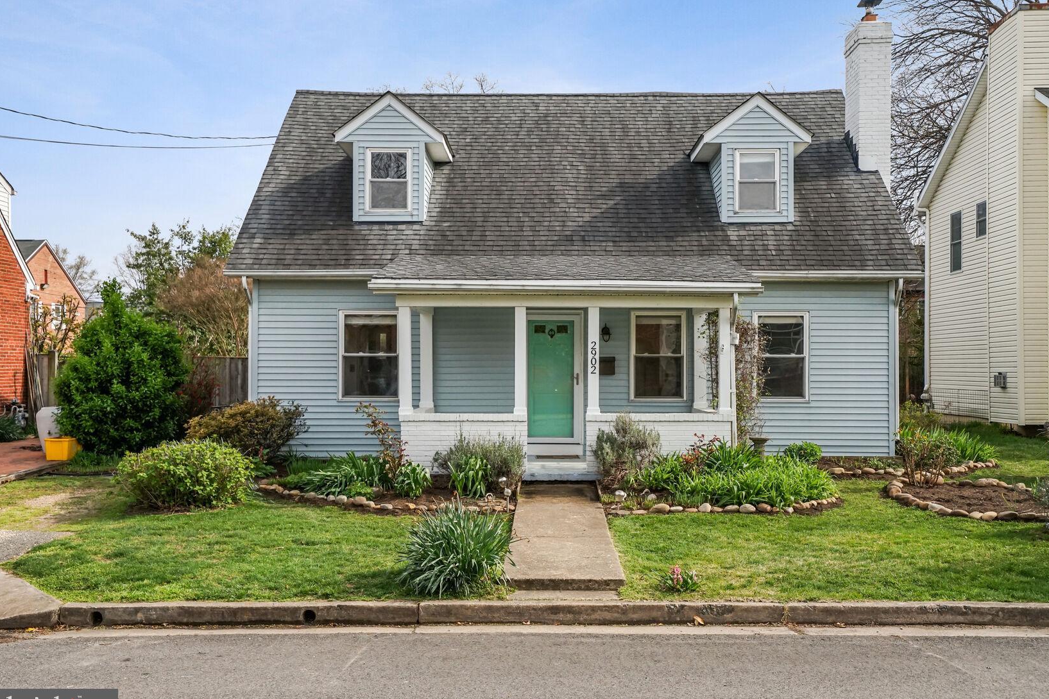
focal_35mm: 37
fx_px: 1078
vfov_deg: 35.9
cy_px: 358
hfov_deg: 51.9
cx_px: 552
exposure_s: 1/1250
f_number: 9
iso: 800
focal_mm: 35
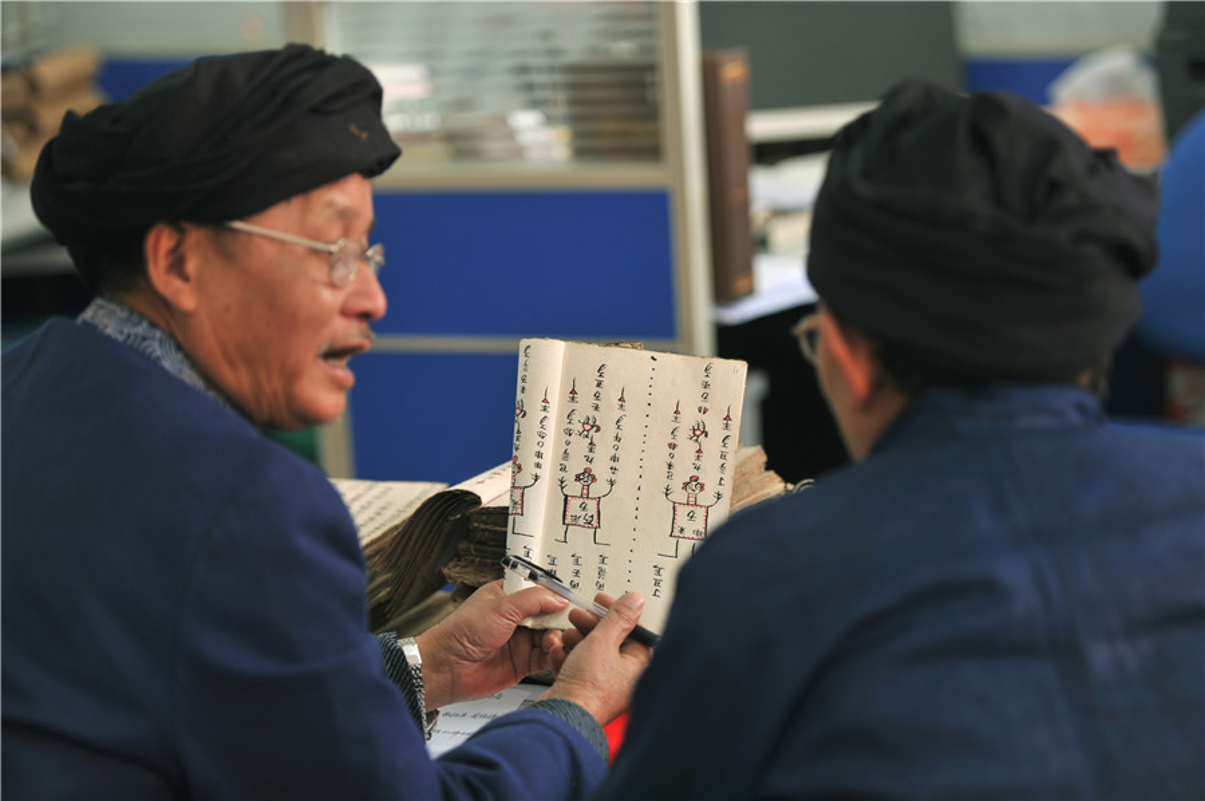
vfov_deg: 13.4
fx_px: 3410
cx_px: 602
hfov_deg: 20.0
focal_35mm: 102
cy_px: 400
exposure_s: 1/40
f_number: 2.8
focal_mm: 102
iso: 200
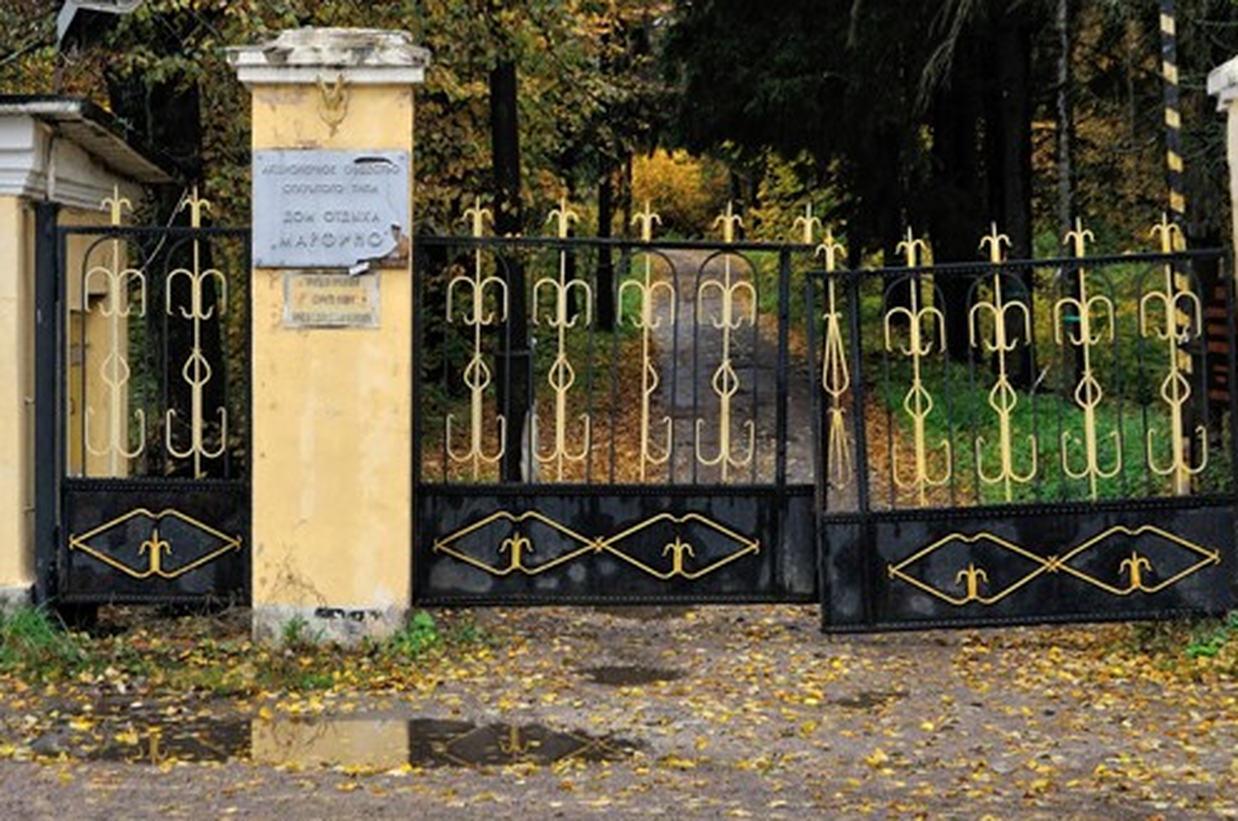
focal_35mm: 79
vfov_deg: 17.2
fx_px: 2709
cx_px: 619
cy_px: 303
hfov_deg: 25.7
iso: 400
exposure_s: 1/100
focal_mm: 29
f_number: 5.6
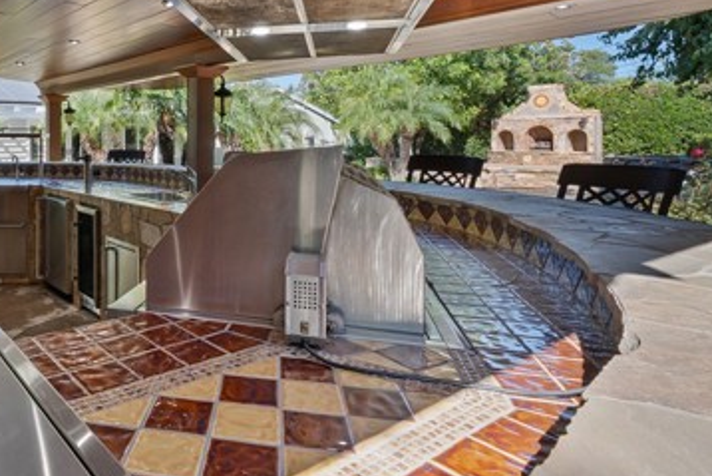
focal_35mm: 25
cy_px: 144
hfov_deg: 66.1
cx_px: 161
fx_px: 495
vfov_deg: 50.1
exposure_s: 1/3
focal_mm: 14
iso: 100
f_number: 9
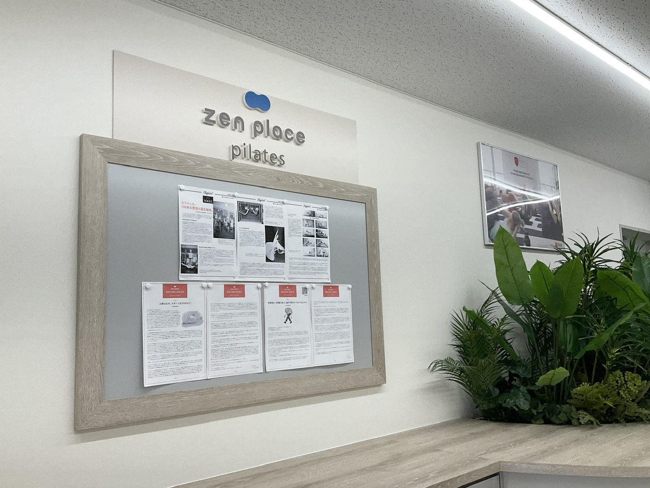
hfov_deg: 59.9
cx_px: 315
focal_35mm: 30
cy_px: 249
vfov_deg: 46.8
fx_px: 563
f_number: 1.8
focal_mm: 3
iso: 25
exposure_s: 1/120
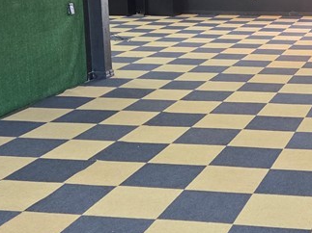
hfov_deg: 25.4
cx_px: 313
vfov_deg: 19.9
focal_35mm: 73
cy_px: 43
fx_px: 658
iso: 640
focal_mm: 5.4
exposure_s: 1/120
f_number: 1.8
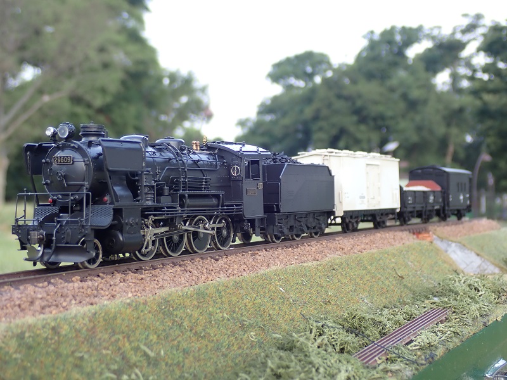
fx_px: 791
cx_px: 254
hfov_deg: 35.5
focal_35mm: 54
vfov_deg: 27.0
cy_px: 190
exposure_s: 1/125
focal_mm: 9.65
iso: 125
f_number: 3.3
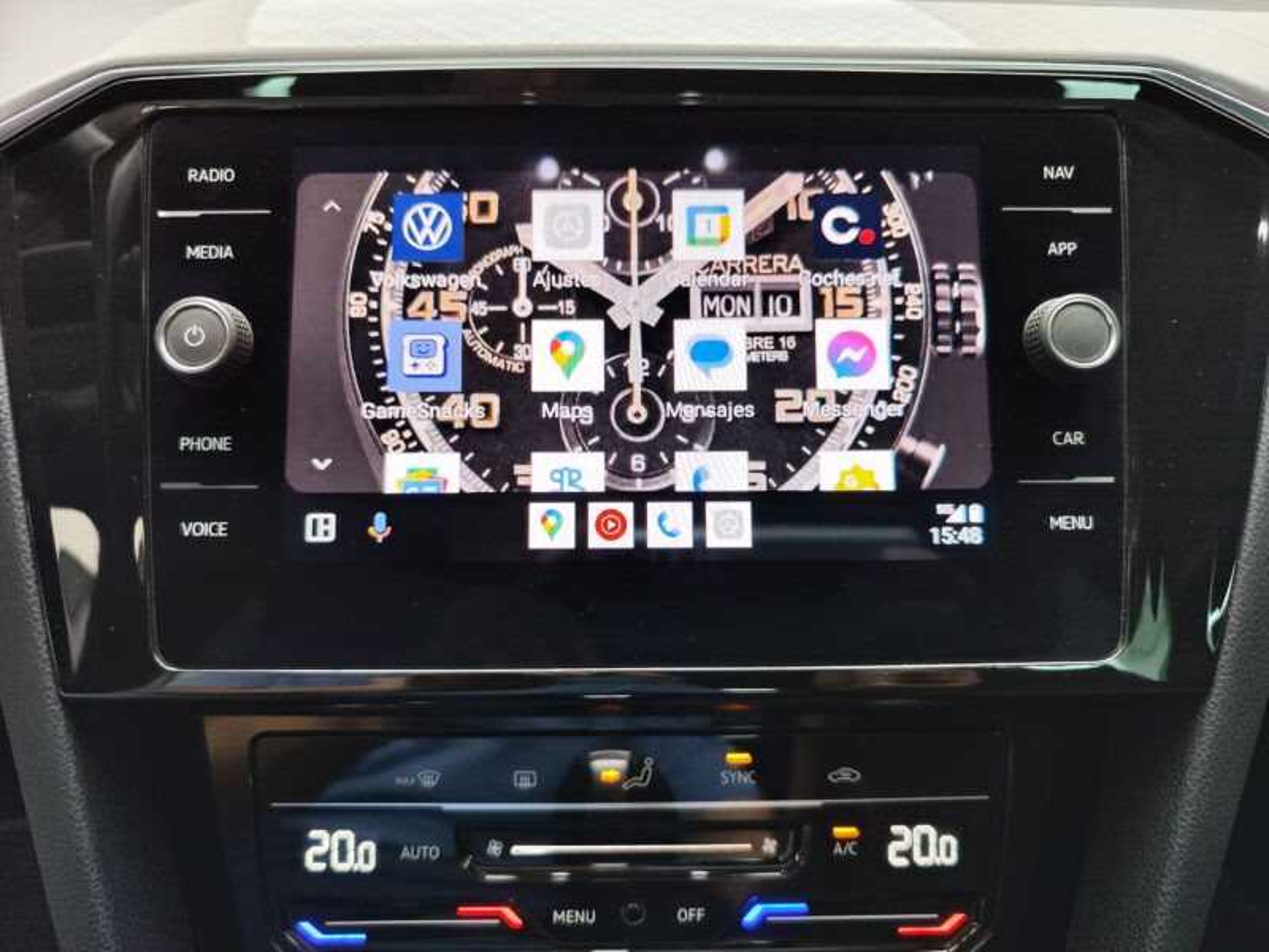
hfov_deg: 73.9
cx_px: 634
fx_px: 843
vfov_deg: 58.9
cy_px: 476
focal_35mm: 23
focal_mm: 7.01
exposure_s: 1/100
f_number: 1.69
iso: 174
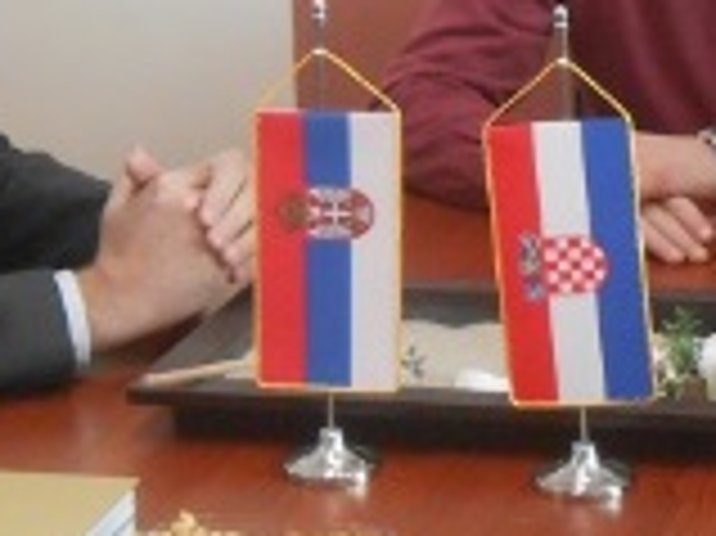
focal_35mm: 157
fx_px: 3245
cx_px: 547
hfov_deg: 12.5
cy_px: 18
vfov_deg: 9.4
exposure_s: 1/30
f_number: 4.2
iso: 400
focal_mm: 6.8
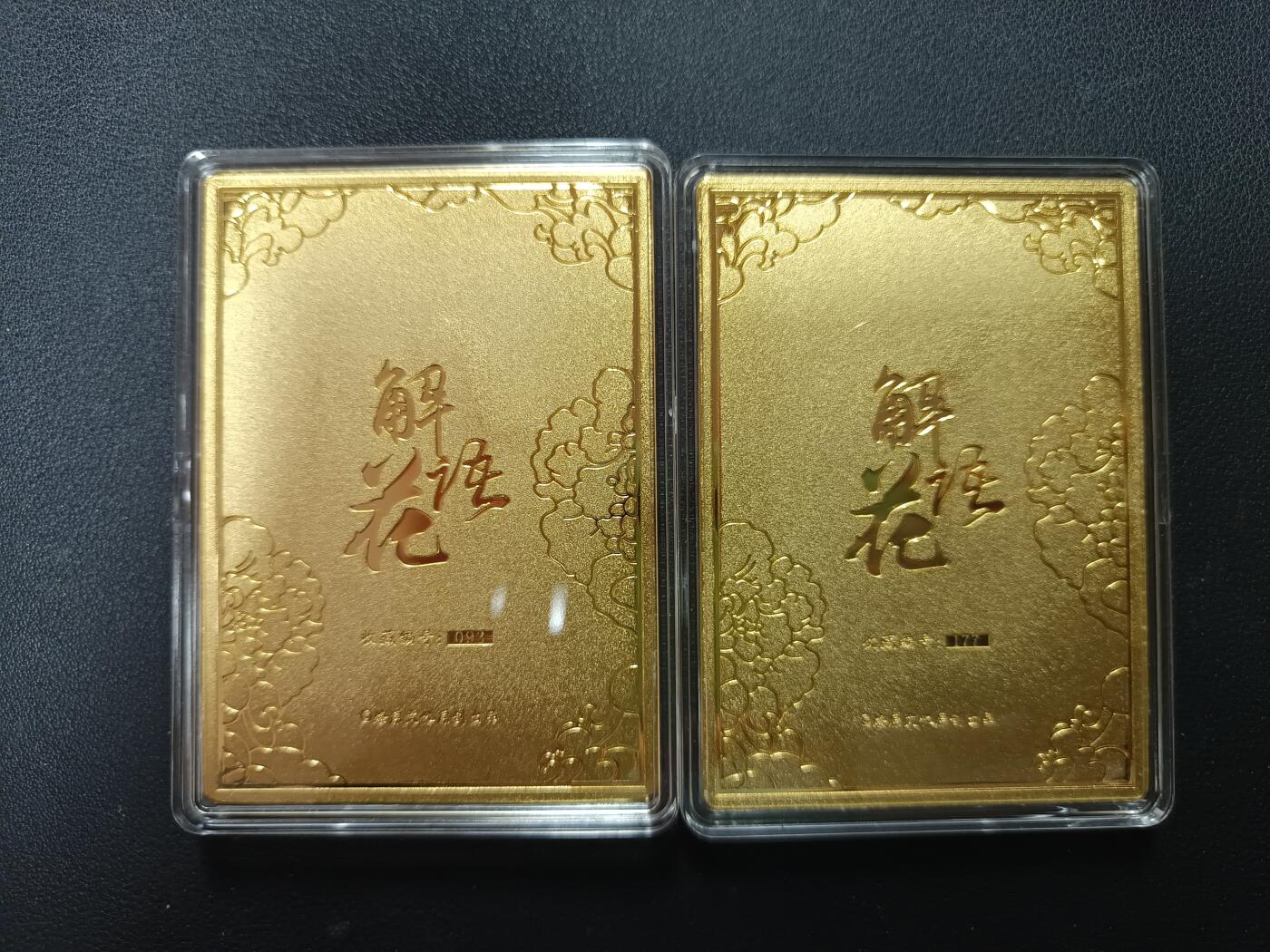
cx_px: 635
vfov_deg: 56.8
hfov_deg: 71.6
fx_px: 881
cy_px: 476
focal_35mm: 24
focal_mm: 5.31
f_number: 1.7
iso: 1206
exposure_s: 1/50
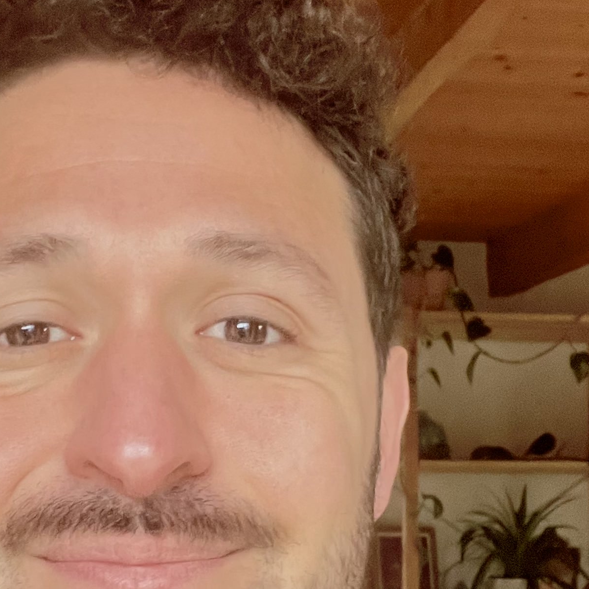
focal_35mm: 68
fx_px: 1309
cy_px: 440
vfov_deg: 25.1
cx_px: 224
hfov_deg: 25.3
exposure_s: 1/43
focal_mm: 2.71
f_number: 2.2
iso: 400
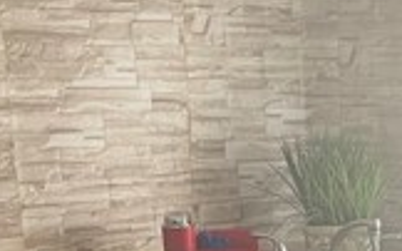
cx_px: 407
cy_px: 418
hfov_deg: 19.2
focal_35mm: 105
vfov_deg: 11.7
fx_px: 1150
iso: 160
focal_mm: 5.1
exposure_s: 1/60
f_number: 1.6
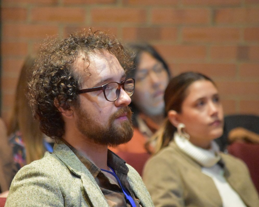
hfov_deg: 5.9
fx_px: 2533
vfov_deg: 4.7
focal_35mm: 331
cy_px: 104
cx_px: 106
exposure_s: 1/30
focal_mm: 195
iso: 12800
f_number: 5
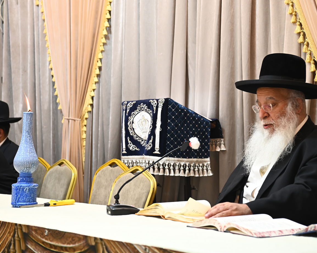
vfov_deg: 19.2
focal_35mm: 80
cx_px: 166
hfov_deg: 23.8
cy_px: 126
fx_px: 750
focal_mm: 70
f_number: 5.6
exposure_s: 1/125
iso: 1250
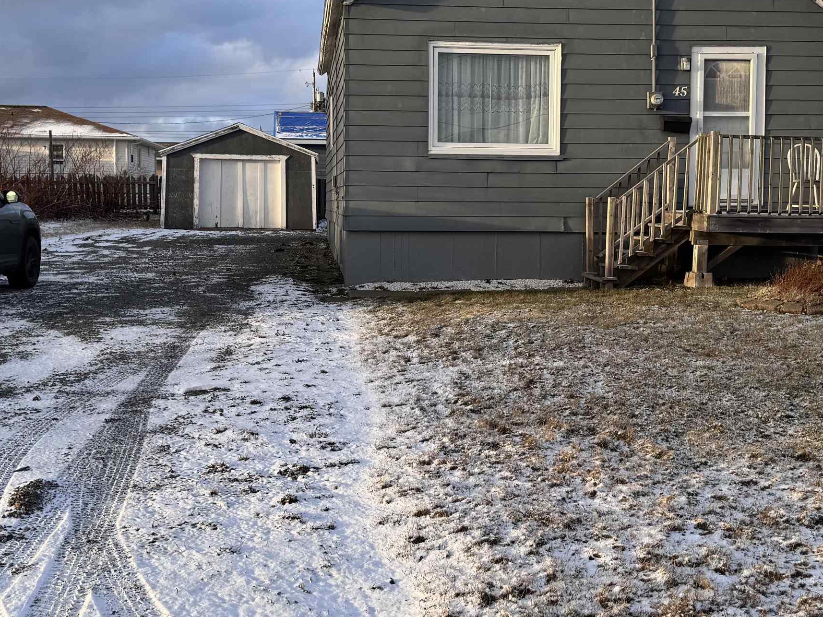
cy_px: 225
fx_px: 1022
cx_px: 435
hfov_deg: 43.8
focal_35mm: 43
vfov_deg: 33.4
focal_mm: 6.76
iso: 80
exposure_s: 1/888
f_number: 1.78
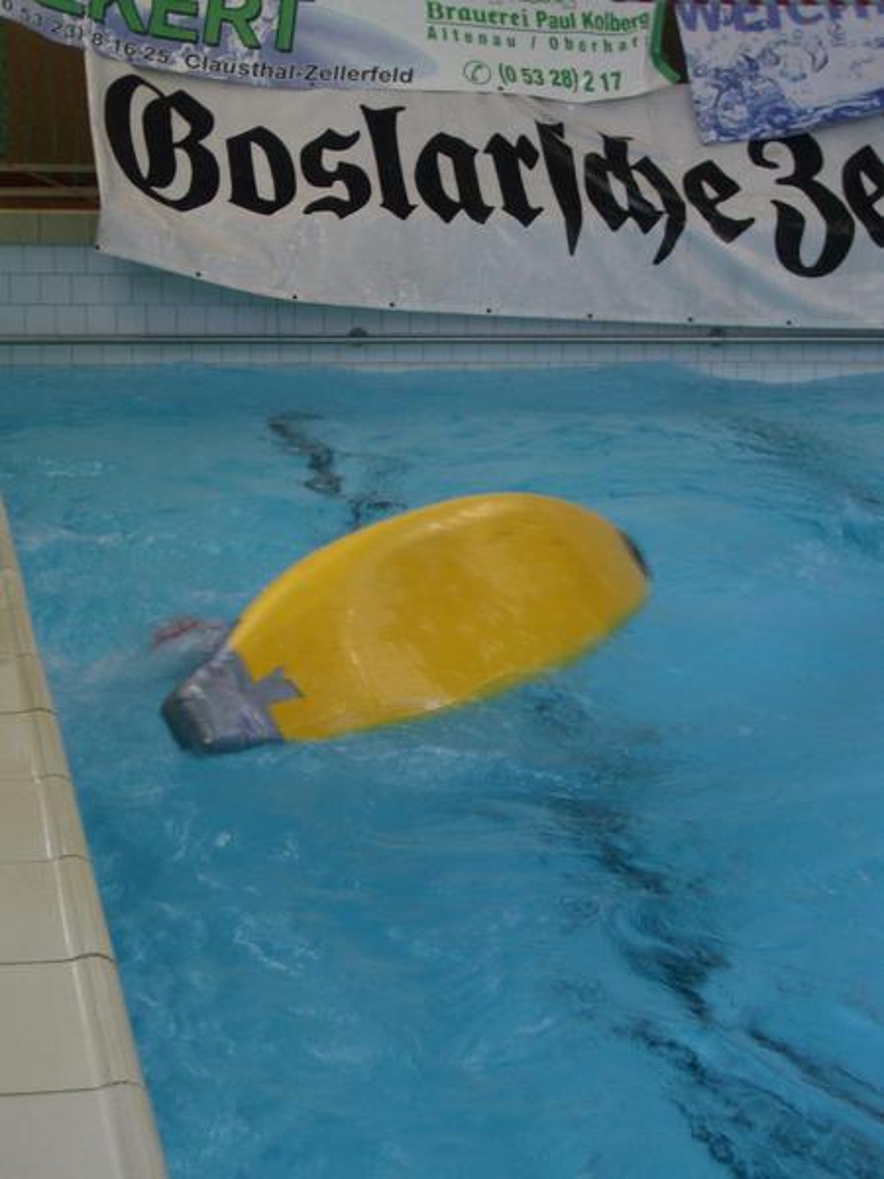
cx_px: 442
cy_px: 590
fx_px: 2111
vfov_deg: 31.2
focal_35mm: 62
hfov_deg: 23.7
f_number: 3.5
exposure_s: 1/13
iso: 100
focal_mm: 10.2
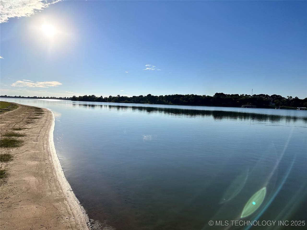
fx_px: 213
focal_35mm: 24
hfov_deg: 71.6
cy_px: 115
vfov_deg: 56.8
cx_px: 154
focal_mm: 6.86
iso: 80
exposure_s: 1/13699
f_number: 1.78
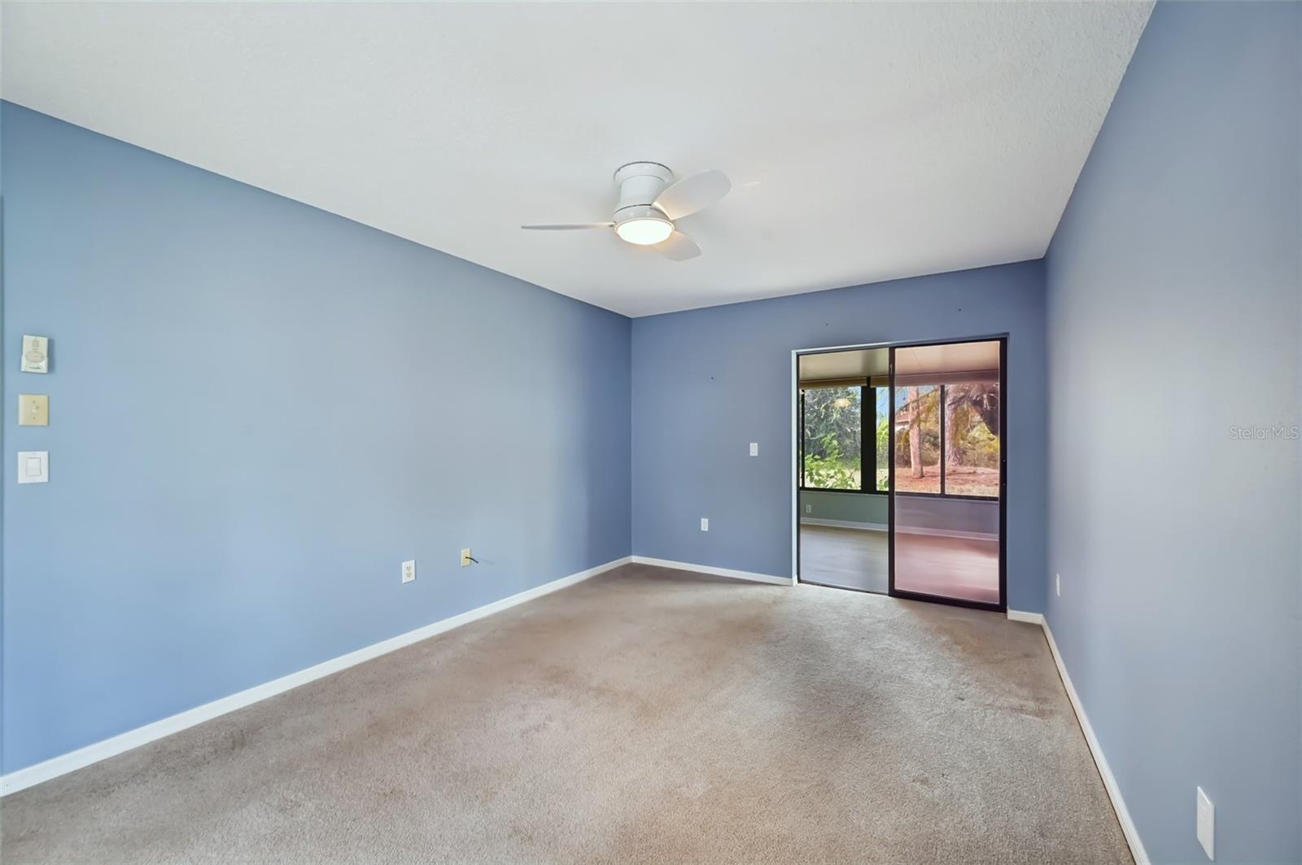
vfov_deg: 81.1
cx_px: 651
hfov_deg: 104.3
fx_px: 506
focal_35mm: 14
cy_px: 432
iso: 400
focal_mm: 14
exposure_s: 1/20
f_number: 8
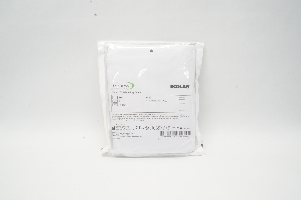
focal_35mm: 30
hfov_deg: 62.0
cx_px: 150
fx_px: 251
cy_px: 100
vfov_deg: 43.5
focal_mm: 20
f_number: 22
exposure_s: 1/5
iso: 800
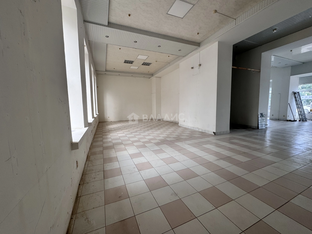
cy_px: 117
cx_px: 156
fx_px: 126
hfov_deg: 102.1
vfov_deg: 85.7
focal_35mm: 14
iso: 40
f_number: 2.2
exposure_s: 1/130
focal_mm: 2.22
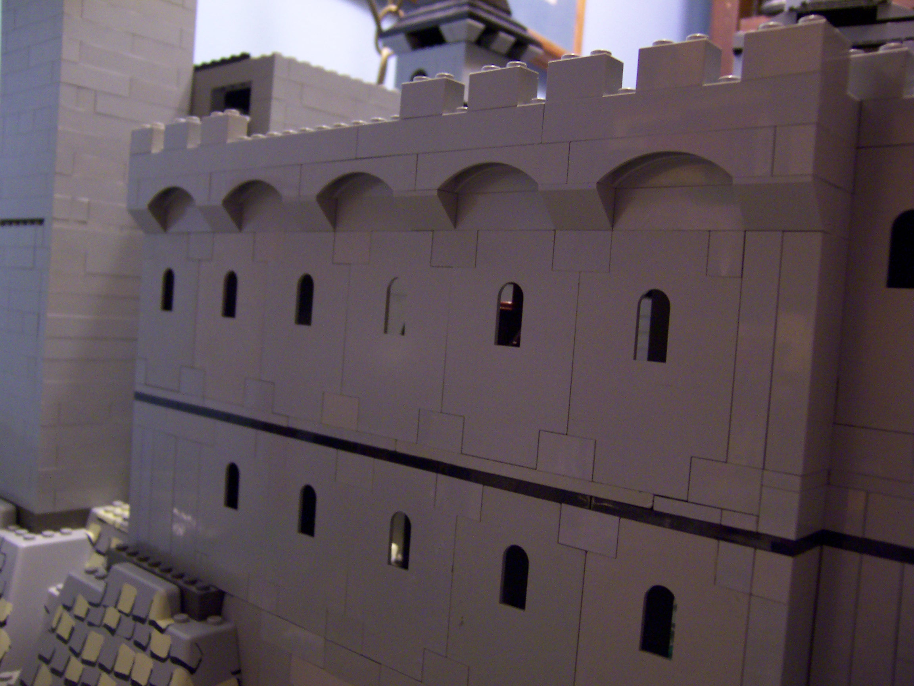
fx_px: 871
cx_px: 457
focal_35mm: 33
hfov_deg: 55.4
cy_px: 343
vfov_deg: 42.9
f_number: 2.8
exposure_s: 1/8
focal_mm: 5.5
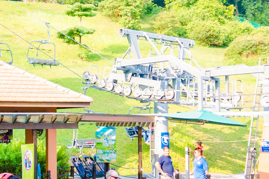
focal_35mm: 61
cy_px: 66
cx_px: 68
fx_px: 456
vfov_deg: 22.2
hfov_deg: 32.3
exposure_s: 1/400
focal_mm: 10
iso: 160
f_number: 5
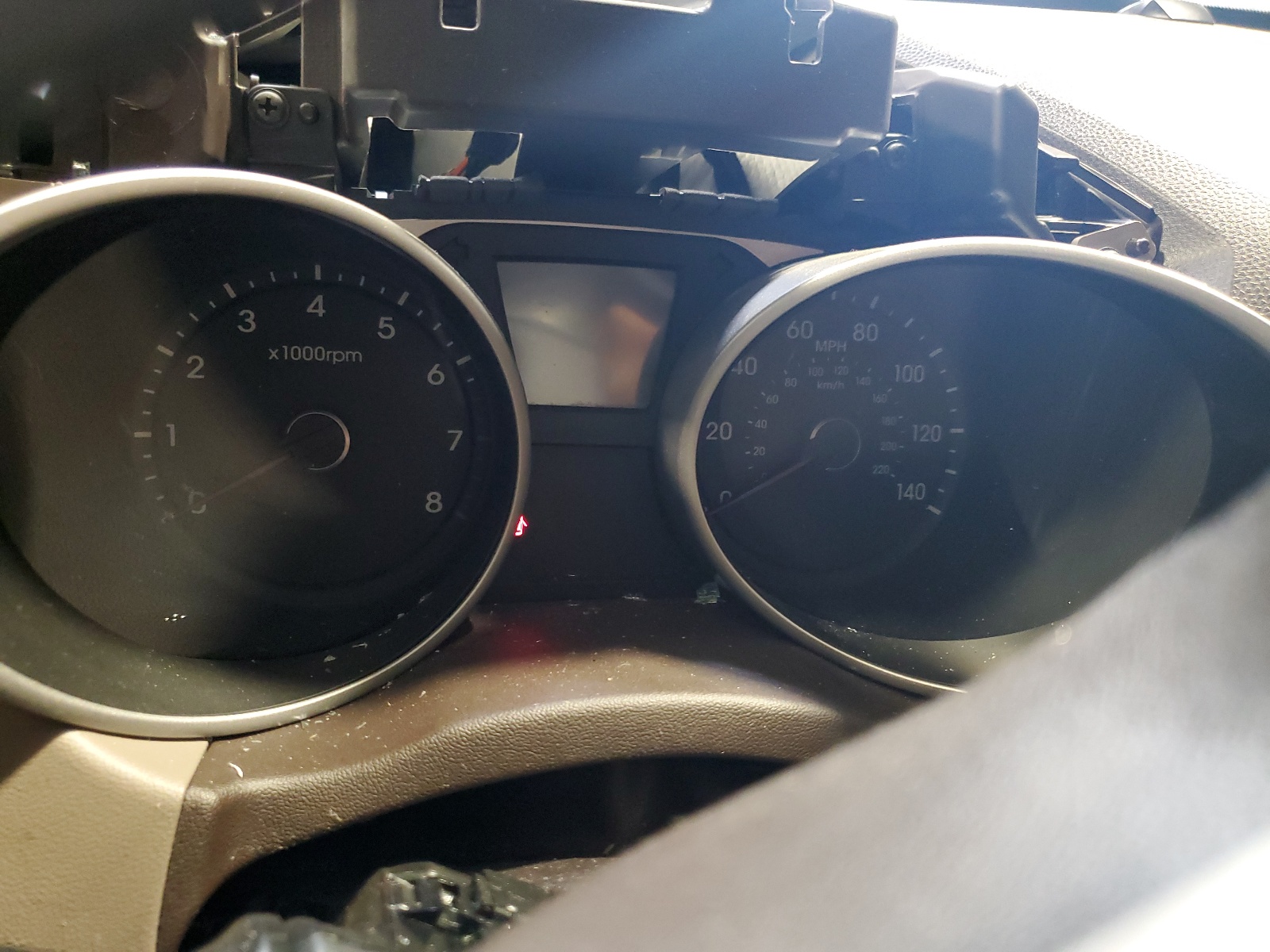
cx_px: 635
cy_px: 476
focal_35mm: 26
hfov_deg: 67.3
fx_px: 954
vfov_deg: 53.1
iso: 318
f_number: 1.5
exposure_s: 1/20
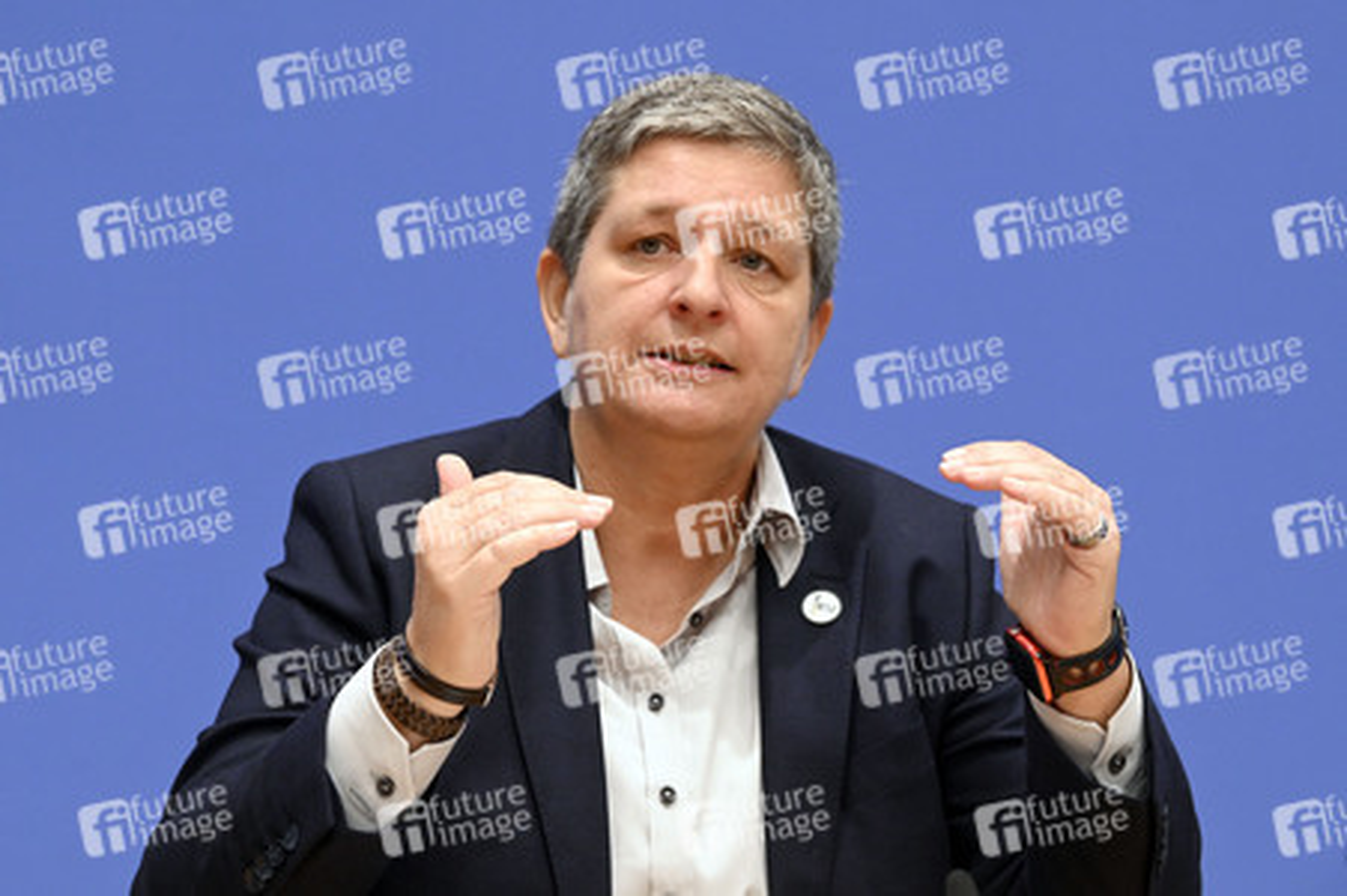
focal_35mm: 102
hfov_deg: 20.0
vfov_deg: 13.4
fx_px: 3814
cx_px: 674
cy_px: 448
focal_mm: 102
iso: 5000
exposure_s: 1/500
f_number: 5.6
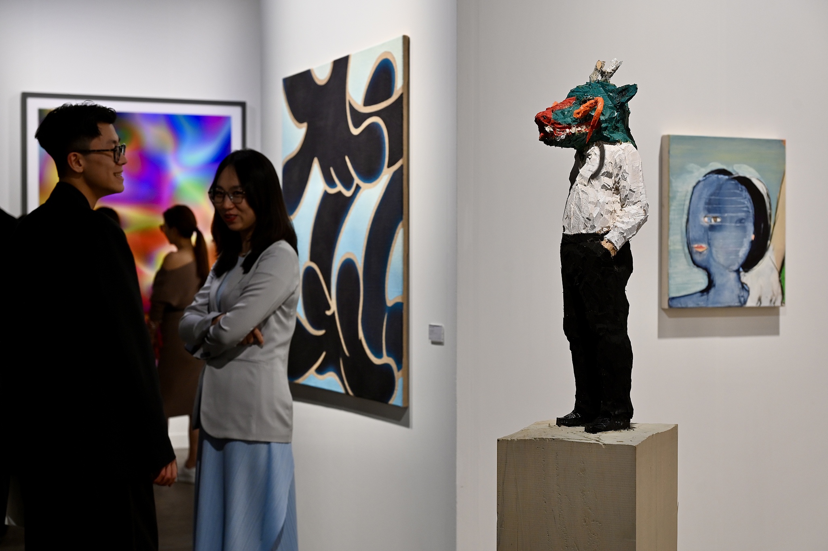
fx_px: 1287
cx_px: 414
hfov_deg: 35.7
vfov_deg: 24.2
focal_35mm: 56
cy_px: 276
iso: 800
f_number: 5.6
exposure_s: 1/100
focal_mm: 56
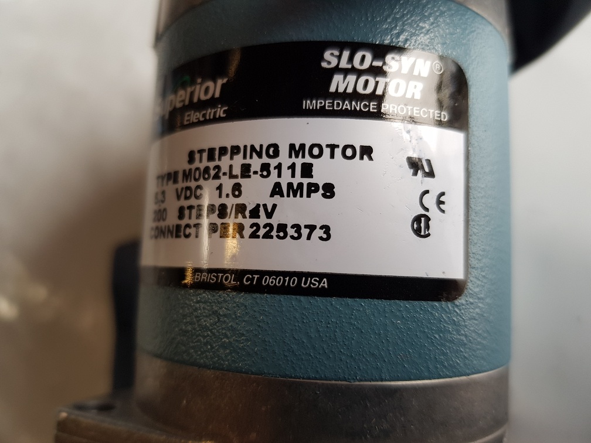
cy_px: 222
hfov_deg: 67.3
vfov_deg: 53.1
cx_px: 296
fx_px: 444
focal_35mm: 26
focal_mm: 4.2
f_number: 1.7
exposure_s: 1/50
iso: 40
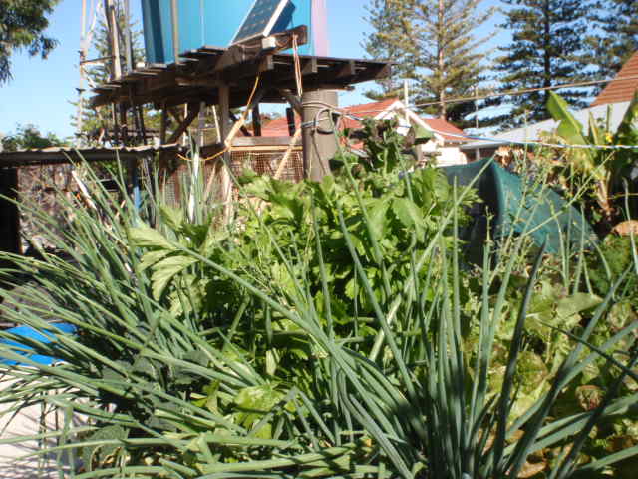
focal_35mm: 36
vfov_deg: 39.7
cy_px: 240
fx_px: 664
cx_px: 319
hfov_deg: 51.4
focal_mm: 6.53
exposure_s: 1/160
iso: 64
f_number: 6.3
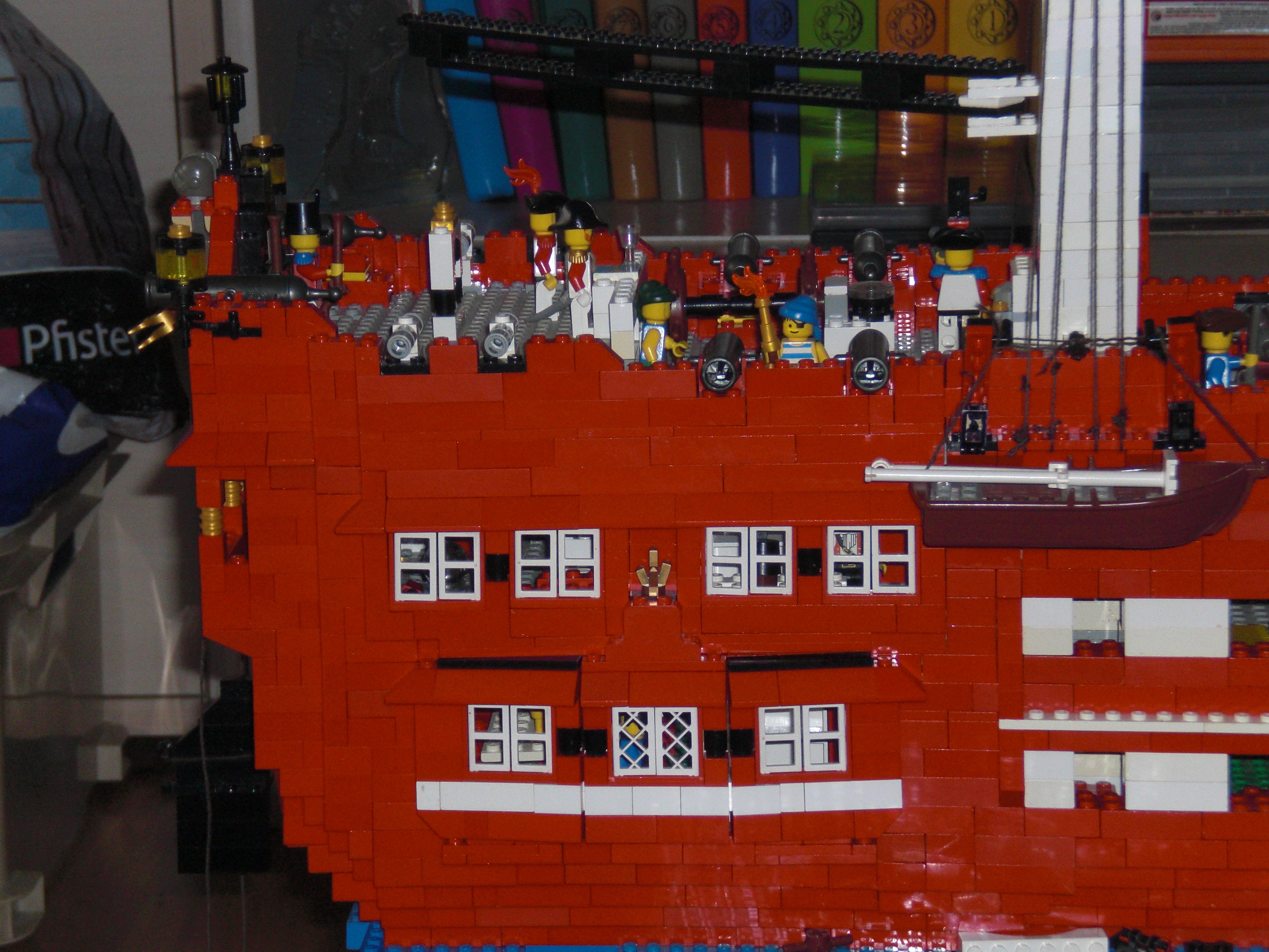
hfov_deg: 17.3
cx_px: 634
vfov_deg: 13.0
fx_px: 4179
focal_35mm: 114
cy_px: 476
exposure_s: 1/60
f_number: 5.9
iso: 200
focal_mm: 18.9
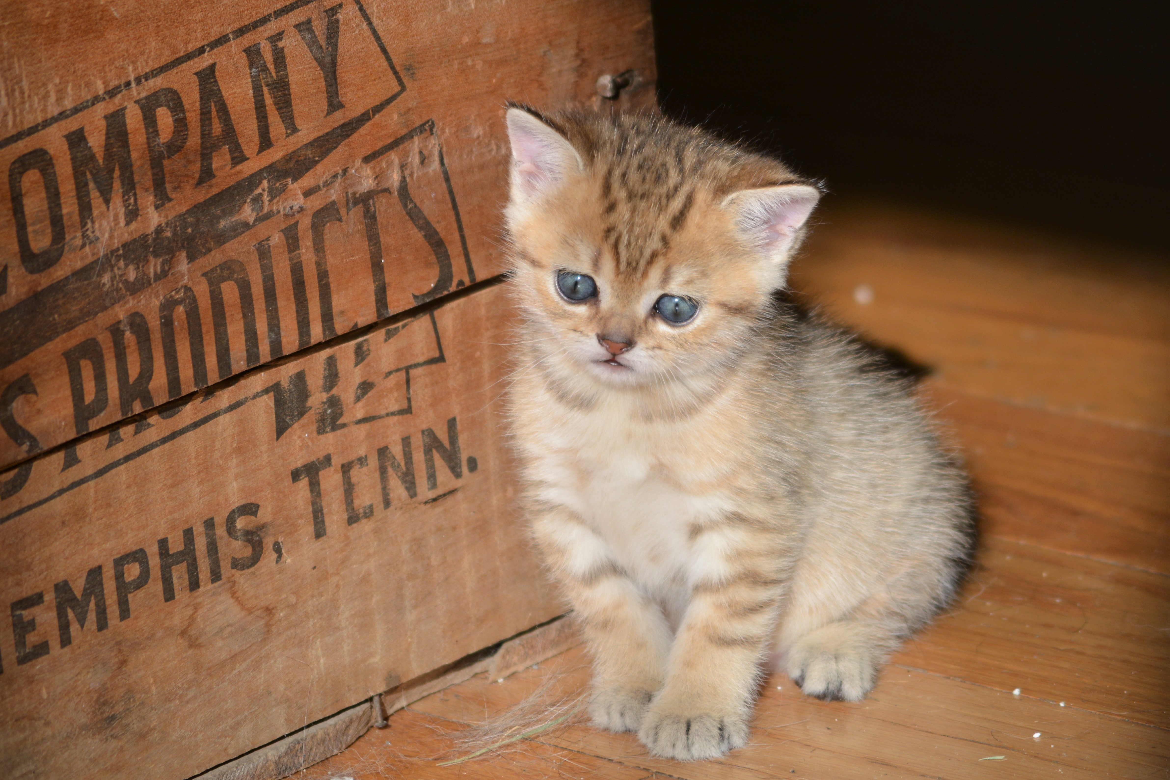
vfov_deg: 5.6
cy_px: 390
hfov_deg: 8.3
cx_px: 585
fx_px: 8043
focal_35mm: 248
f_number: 5.6
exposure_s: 1/640
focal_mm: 165
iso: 200
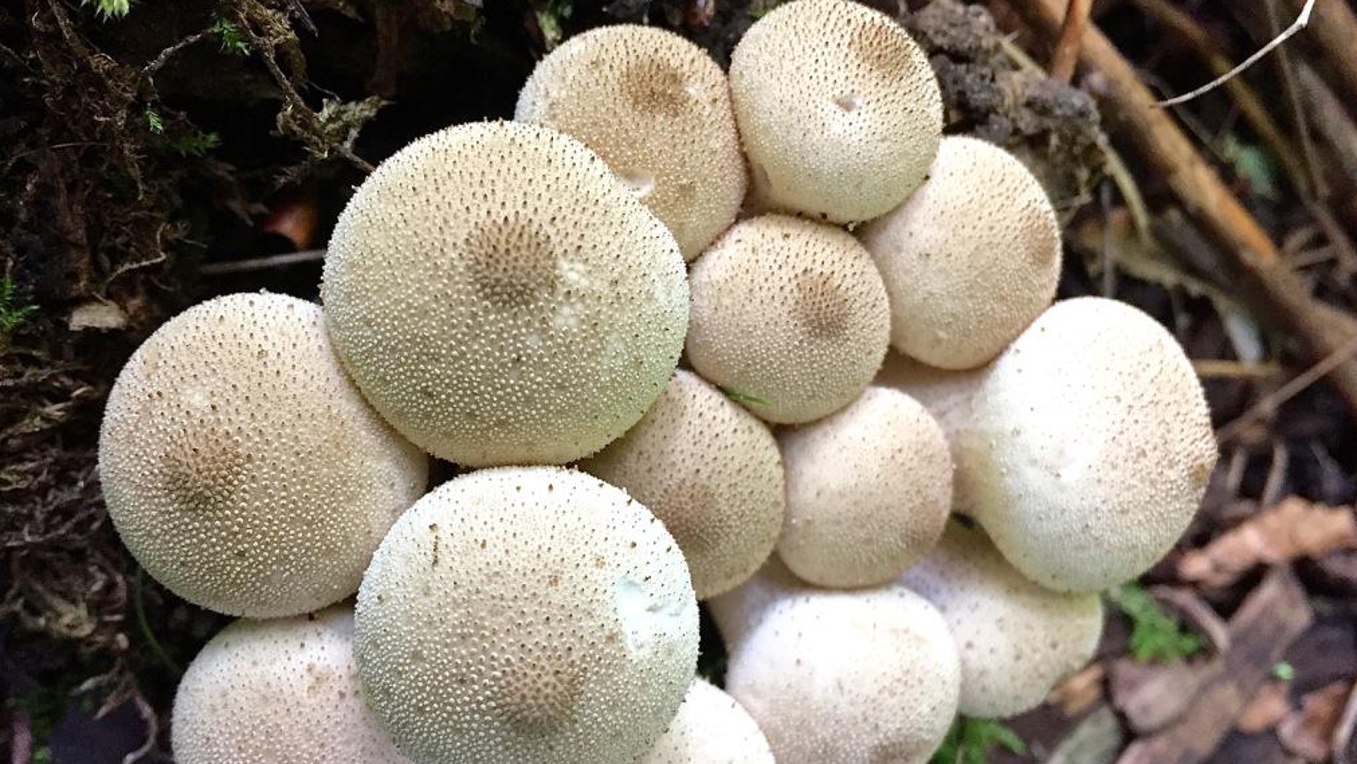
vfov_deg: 36.6
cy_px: 435
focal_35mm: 32
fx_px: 1152
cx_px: 675
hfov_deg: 61.0
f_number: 2.2
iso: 50
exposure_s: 1/30
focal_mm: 4.15
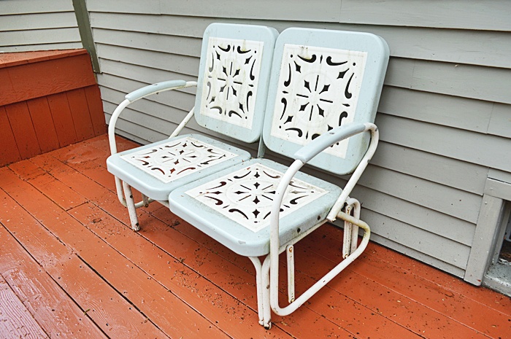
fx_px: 383
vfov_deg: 47.8
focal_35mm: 27
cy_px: 170
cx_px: 256
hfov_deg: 67.4
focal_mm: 18
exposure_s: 1/125
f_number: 5.6
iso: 280
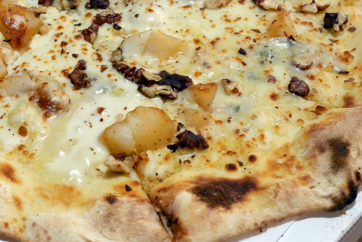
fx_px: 634
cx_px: 92
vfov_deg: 21.3
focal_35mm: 63
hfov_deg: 31.3
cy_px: 49
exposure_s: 1/38
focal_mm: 24.9
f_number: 4.4
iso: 1000
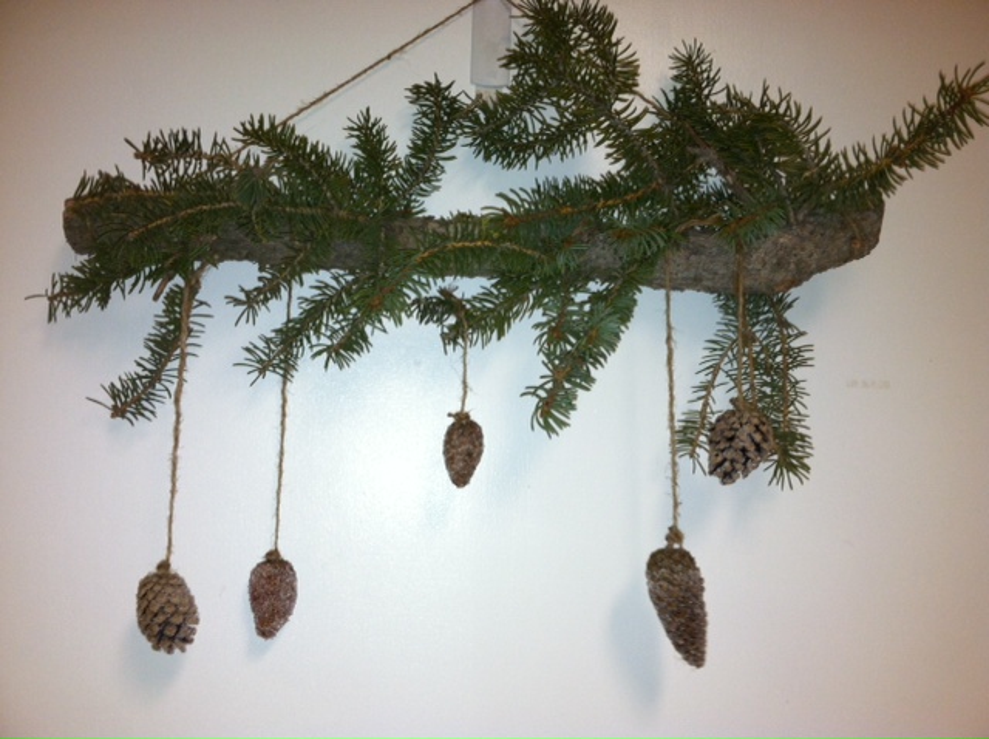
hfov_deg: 52.7
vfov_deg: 40.6
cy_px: 370
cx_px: 494
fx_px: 998
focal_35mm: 35
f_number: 2.8
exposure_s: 1/24
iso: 80
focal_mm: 3.85
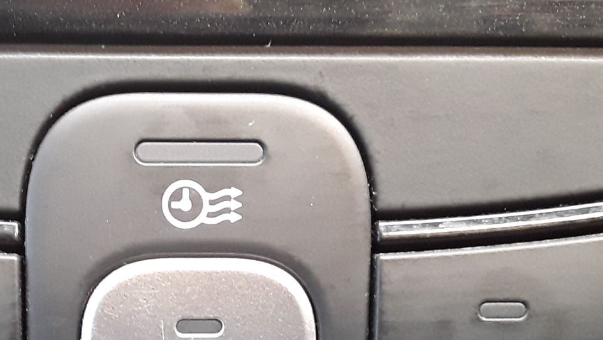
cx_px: 151
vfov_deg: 17.5
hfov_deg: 31.8
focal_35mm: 65
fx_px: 1039
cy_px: 425
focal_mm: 2.91
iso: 200
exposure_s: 1/33
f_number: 1.9
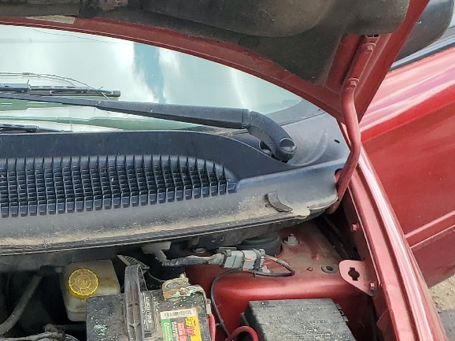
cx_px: -86
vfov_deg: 19.3
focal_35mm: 72
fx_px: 946
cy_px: 400
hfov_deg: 24.6
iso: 50
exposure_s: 1/667
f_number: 1.5
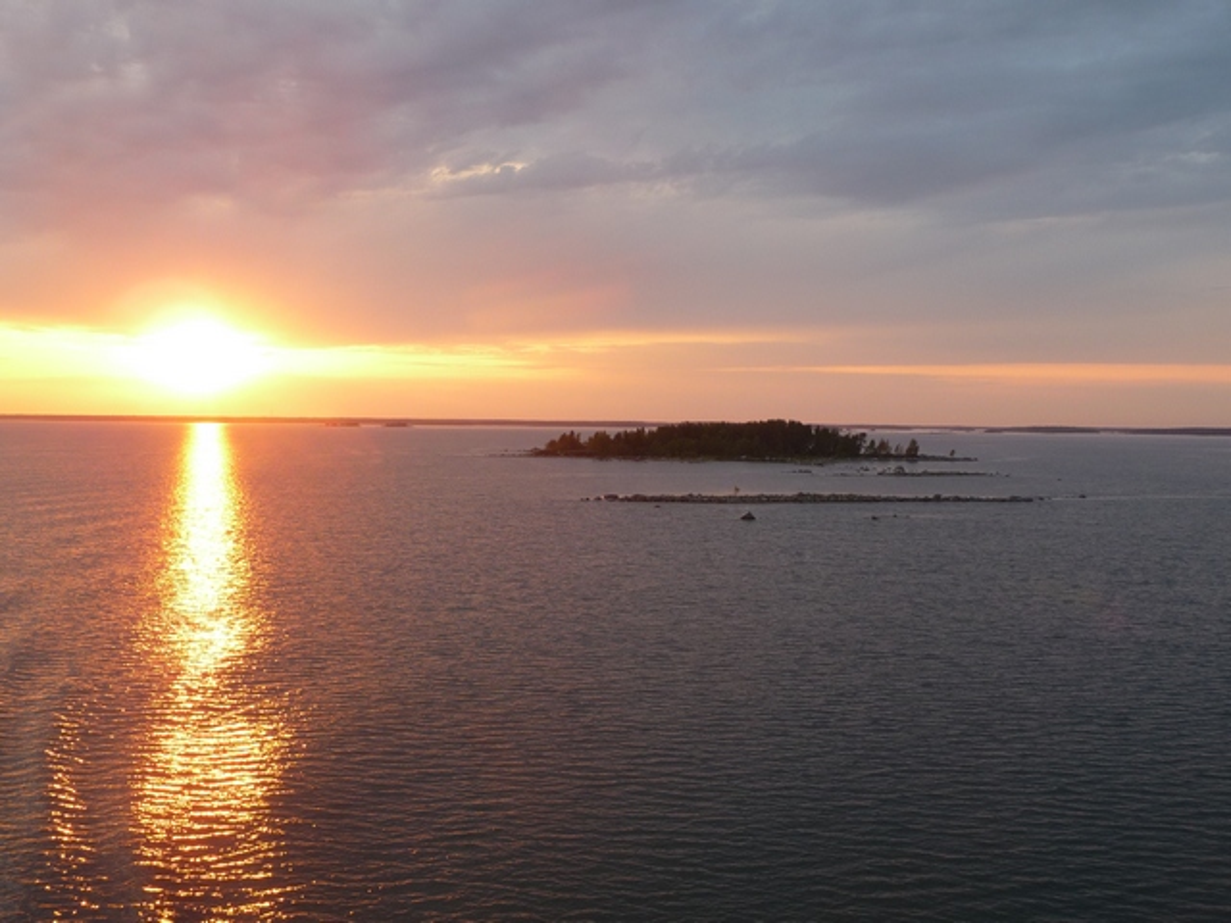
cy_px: 462
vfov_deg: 37.7
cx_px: 616
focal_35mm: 38
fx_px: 1351
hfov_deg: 49.0
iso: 100
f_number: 3.8
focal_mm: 6.3
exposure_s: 1/60
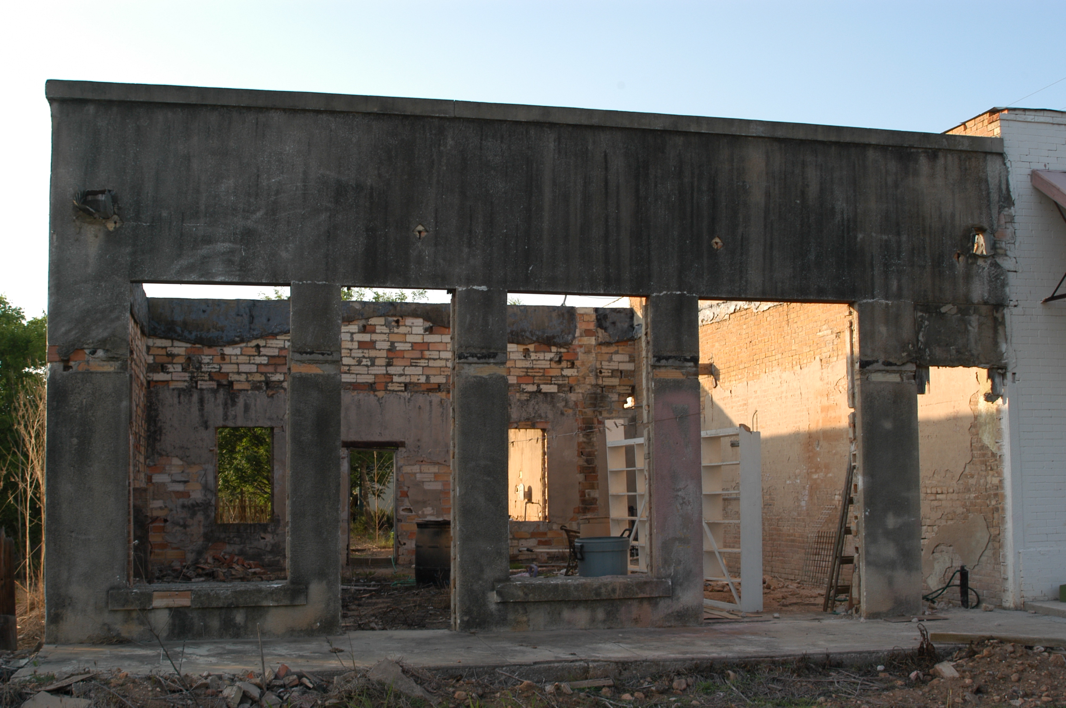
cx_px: 533
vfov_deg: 31.8
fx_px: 1242
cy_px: 354
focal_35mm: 42
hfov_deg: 46.4
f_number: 7.1
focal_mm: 28
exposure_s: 1/200
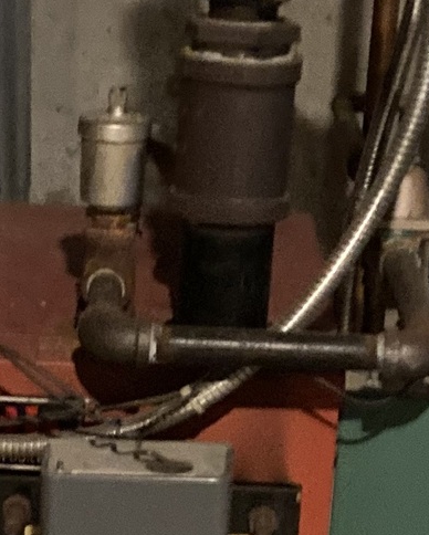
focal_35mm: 130
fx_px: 2061
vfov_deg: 14.4
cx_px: 51
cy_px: 610
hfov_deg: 11.8
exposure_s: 1/20
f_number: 1.8
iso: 640
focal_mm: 3.99
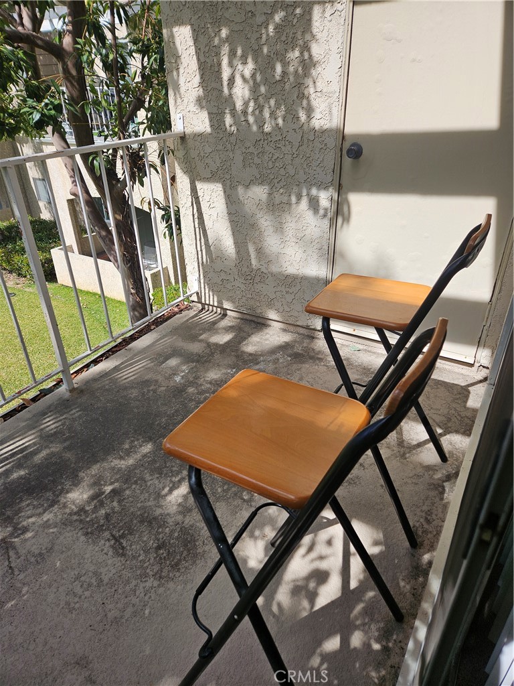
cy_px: 343
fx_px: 455
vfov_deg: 73.9
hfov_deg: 58.9
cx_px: 257
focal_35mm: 23
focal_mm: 5.4
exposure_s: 1/1135
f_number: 1.8
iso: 25
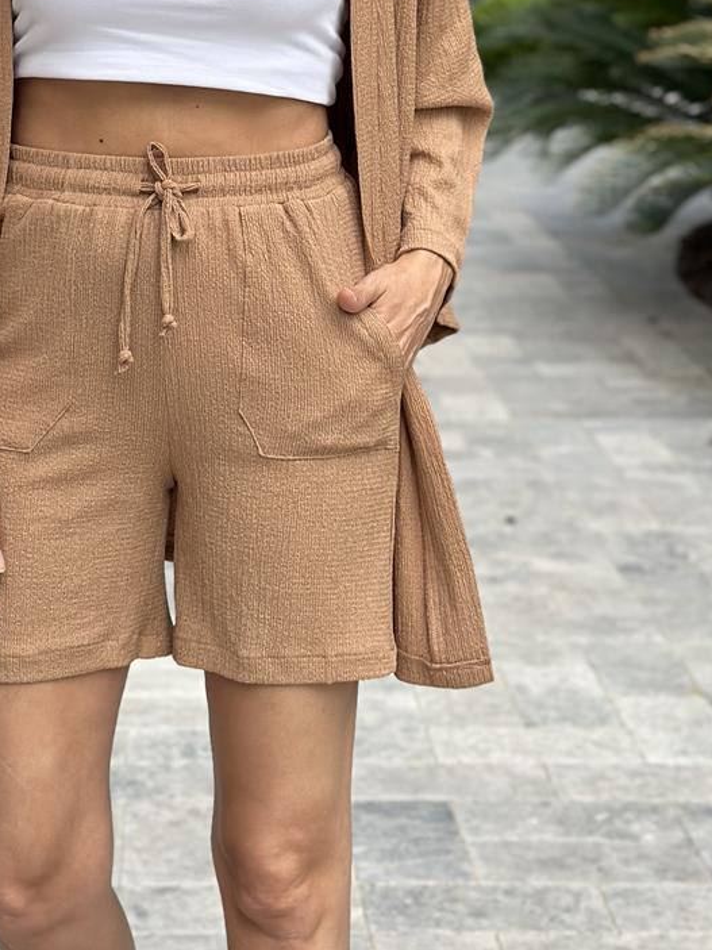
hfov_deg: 16.2
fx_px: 2496
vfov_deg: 21.0
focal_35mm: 91
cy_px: 79
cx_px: 189
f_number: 1.78
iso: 80
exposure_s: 1/535
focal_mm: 6.86
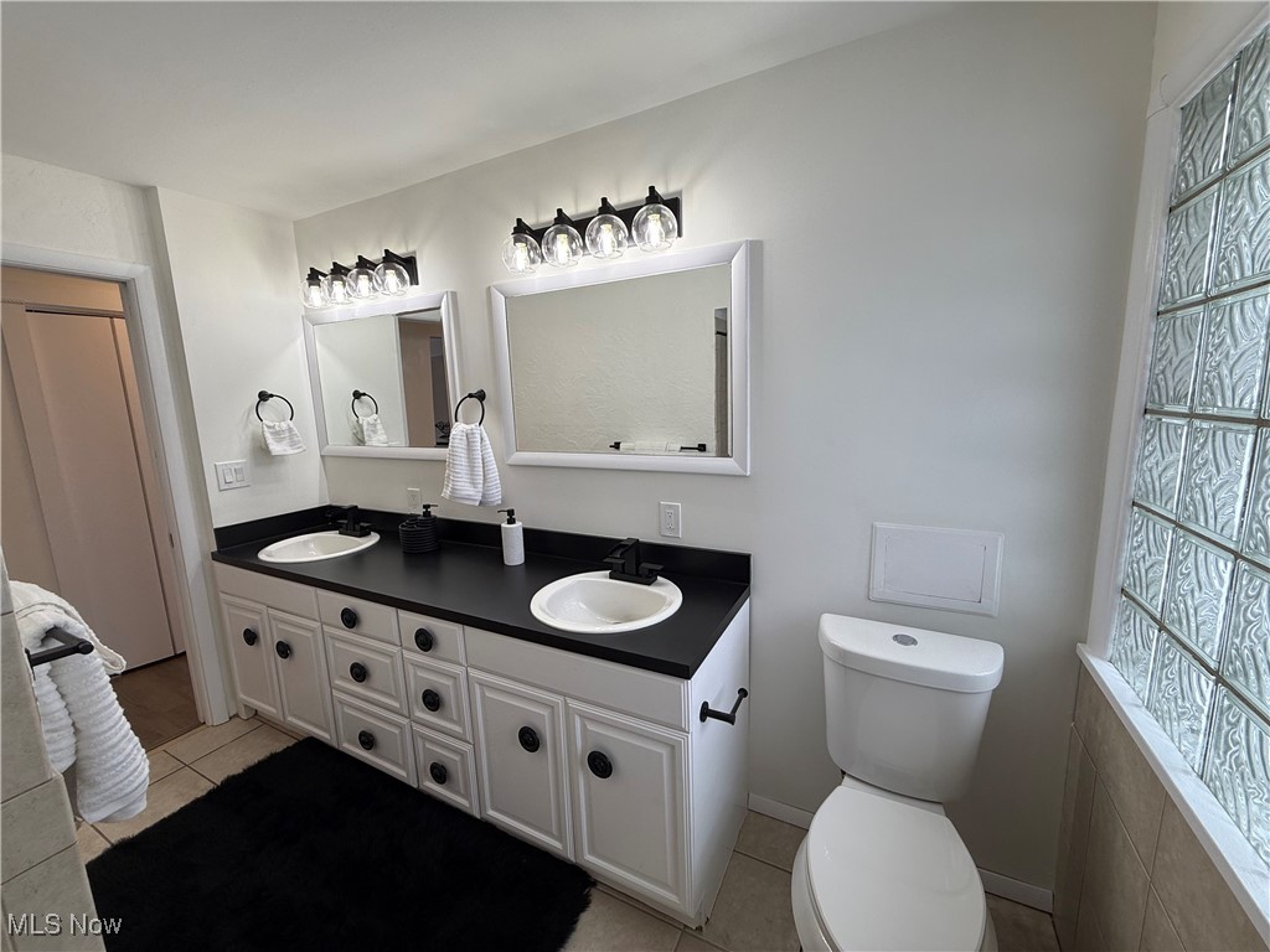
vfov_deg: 85.7
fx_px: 514
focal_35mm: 14
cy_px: 476
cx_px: 635
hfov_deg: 102.1
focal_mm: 2.22
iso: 50
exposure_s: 1/222
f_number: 2.2
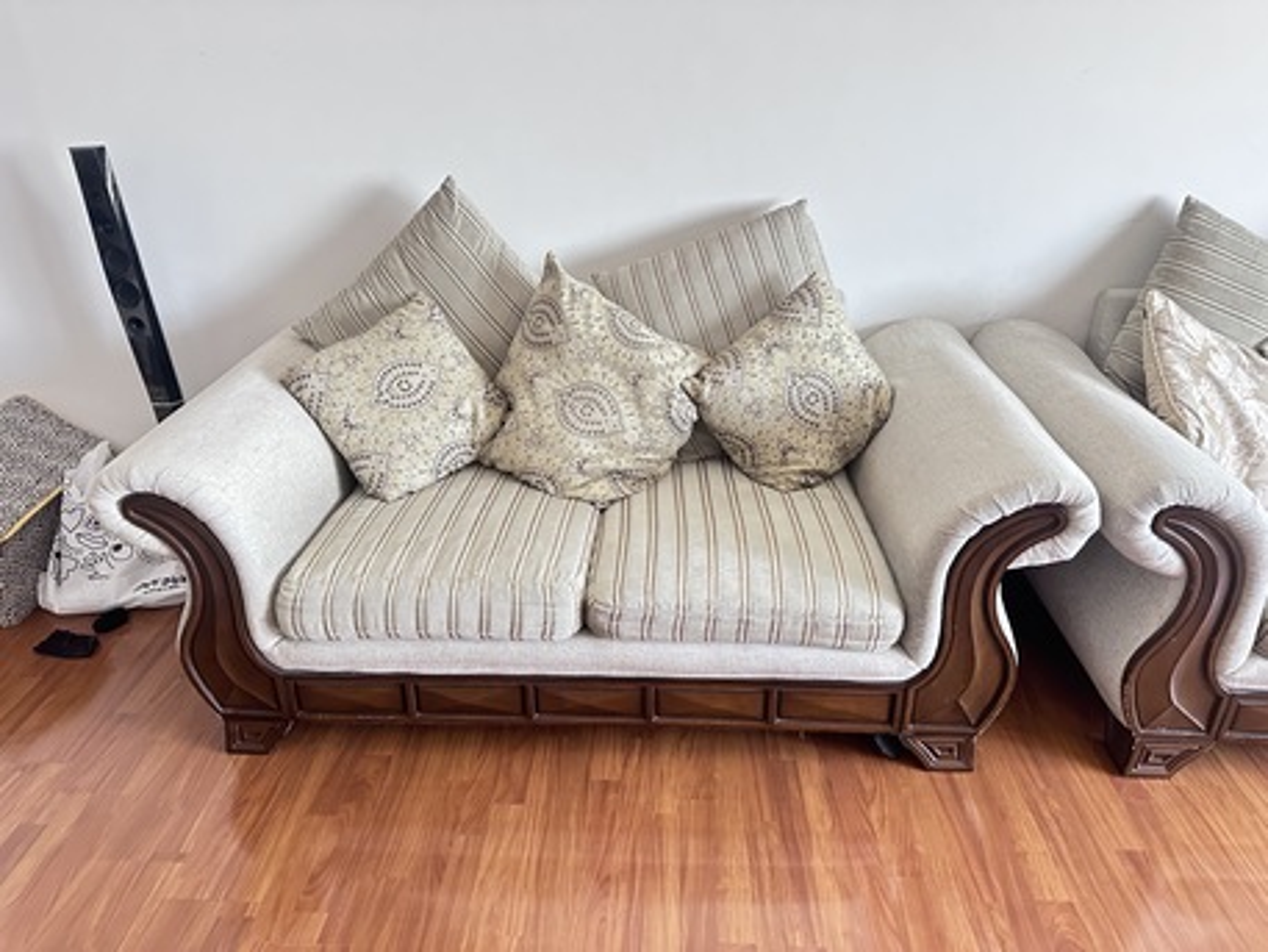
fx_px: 879
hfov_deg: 71.6
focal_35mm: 24
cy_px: 476
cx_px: 634
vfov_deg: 56.8
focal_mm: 6.86
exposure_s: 1/60
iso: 800
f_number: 1.78
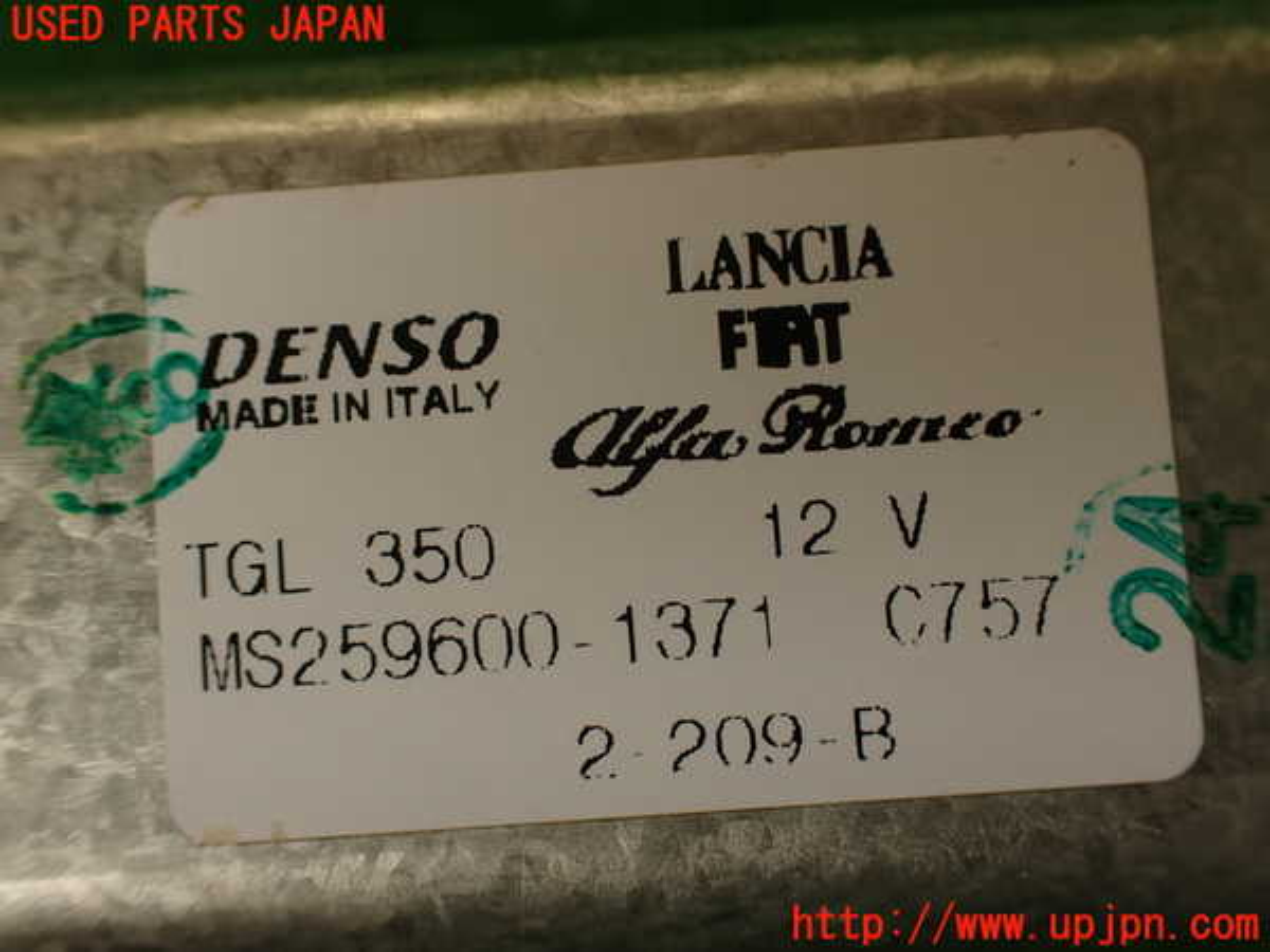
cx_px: 635
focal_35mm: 32
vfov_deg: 44.2
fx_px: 1174
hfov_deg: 56.8
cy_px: 476
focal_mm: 5.79
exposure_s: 1/80
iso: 100
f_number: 3.2
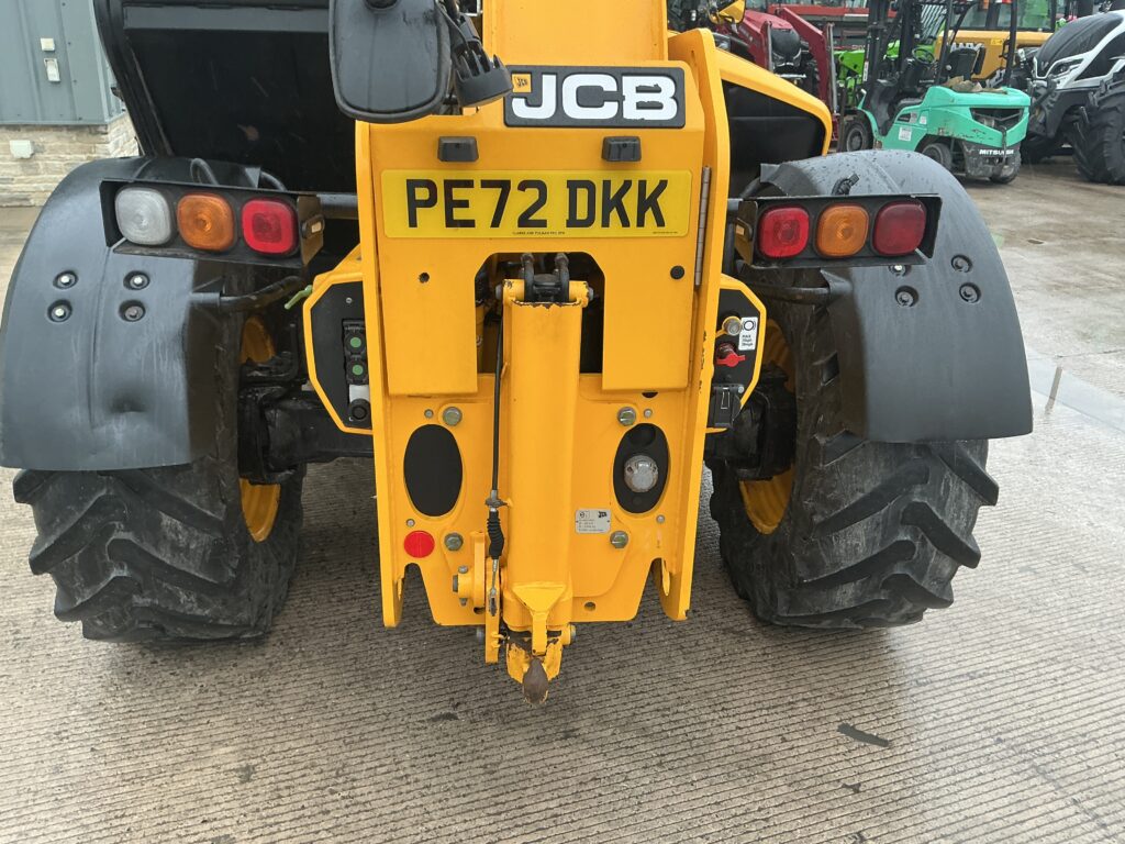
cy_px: 422
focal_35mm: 28
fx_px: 910
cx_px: 562
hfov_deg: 63.4
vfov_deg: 49.7
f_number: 1.8
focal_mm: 3
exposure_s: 1/122
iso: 64
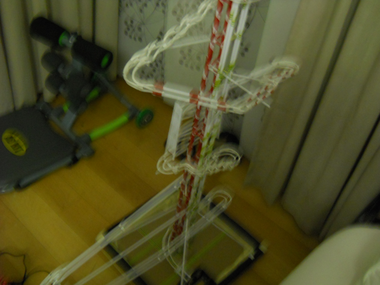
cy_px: 142
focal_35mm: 41
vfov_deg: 35.1
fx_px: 450
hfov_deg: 45.8
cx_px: 190
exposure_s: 1/8
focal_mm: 6.72
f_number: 3.1
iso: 400
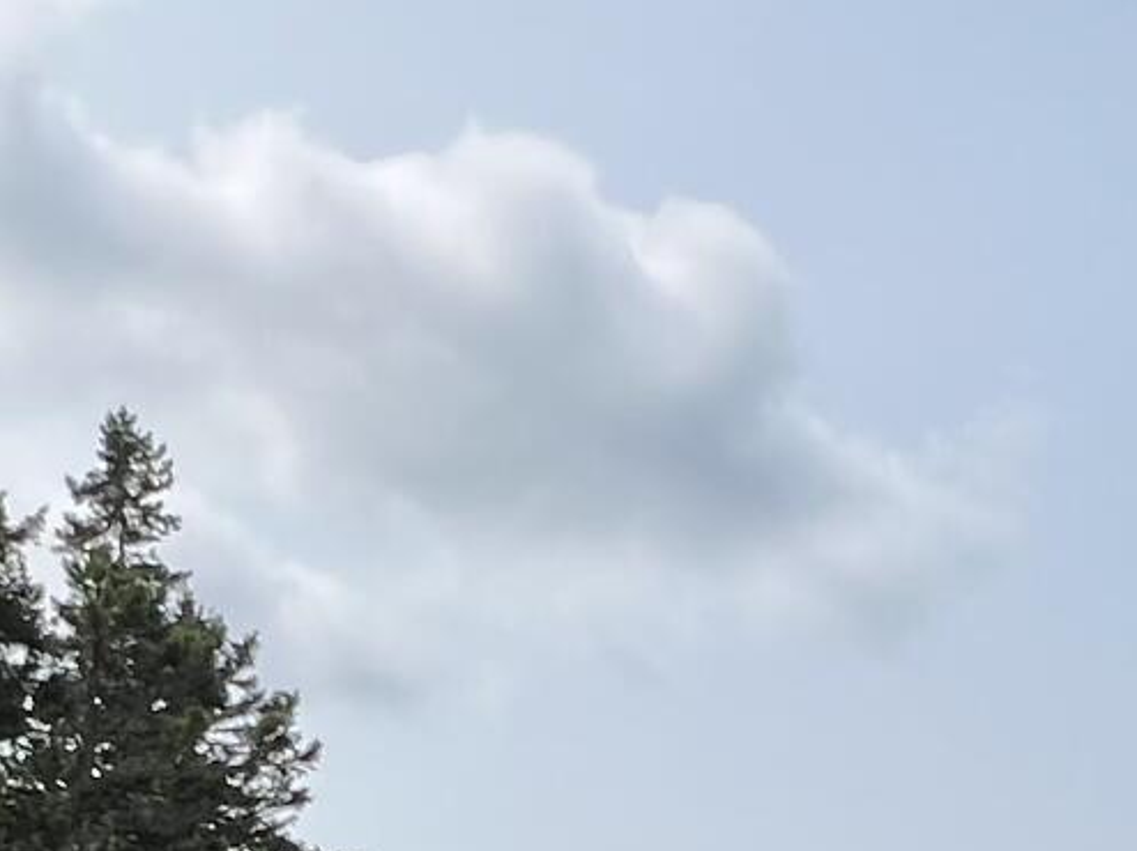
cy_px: 1205
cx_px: 615
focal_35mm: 79
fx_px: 2594
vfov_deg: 17.2
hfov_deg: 24.7
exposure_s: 1/2096
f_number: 1.8
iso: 32
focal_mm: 1.57
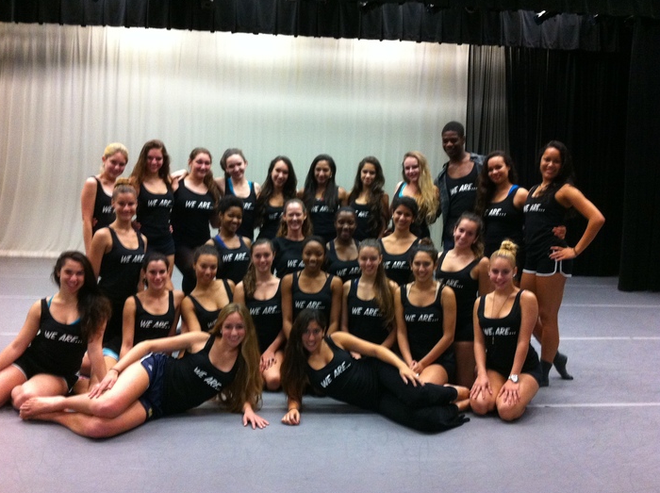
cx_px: 329
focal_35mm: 36
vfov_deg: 39.6
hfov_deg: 51.4
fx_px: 685
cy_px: 248
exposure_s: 1/15
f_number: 2.8
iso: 320
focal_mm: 3.85
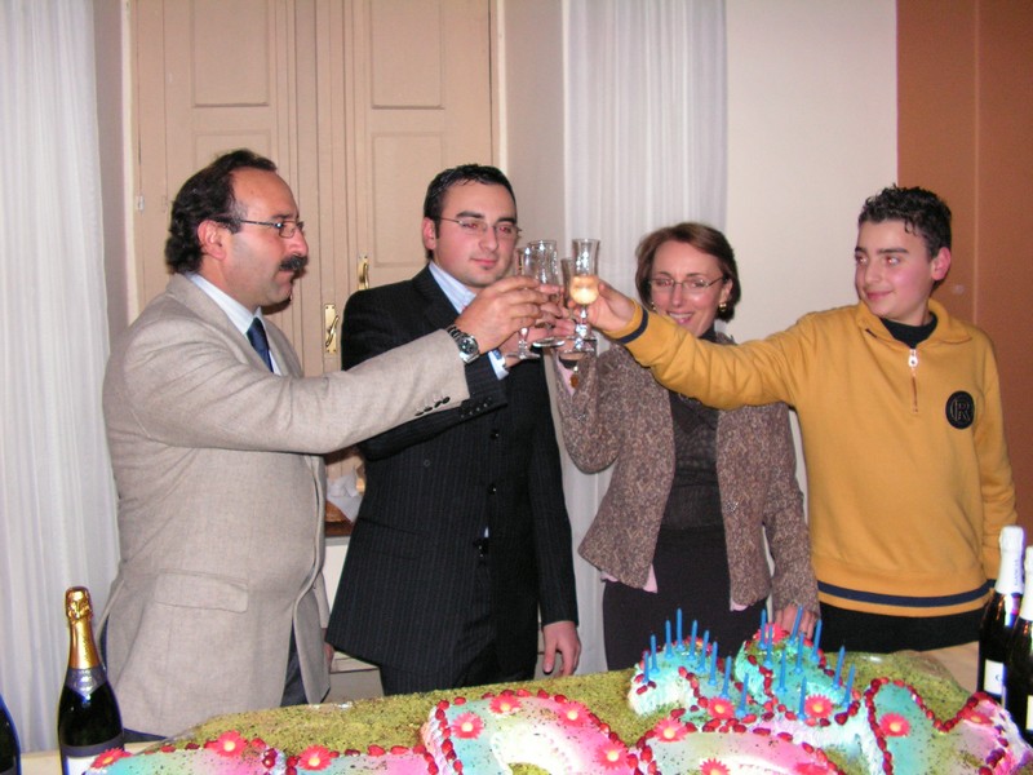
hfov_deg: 51.4
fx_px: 1074
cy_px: 388
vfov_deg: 39.7
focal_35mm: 36
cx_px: 516
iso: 200
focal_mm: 6
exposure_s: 1/40
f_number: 3.2
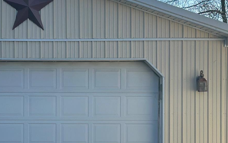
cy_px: 103
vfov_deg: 11.1
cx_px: 35
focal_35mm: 118
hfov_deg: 17.5
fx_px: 733
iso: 80
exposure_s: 1/2203
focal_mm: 6.86
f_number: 1.78
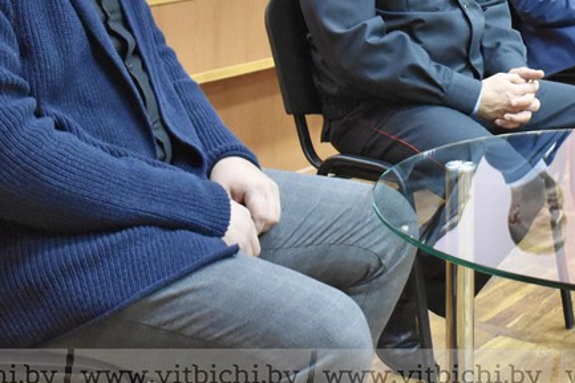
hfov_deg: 28.0
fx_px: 1134
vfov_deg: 18.5
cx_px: 438
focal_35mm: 71
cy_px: -34
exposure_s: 1/60
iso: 3600
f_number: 5
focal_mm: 20
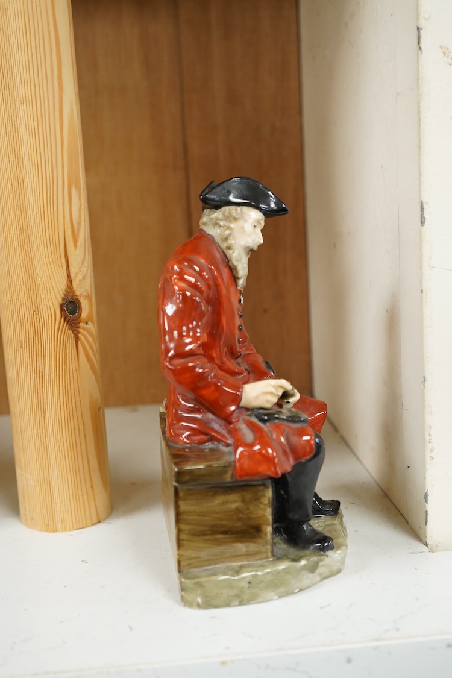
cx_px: 226
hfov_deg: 29.9
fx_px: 847
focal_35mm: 45
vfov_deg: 43.6
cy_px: 339
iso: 2000
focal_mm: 30
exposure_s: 1/125
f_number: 5
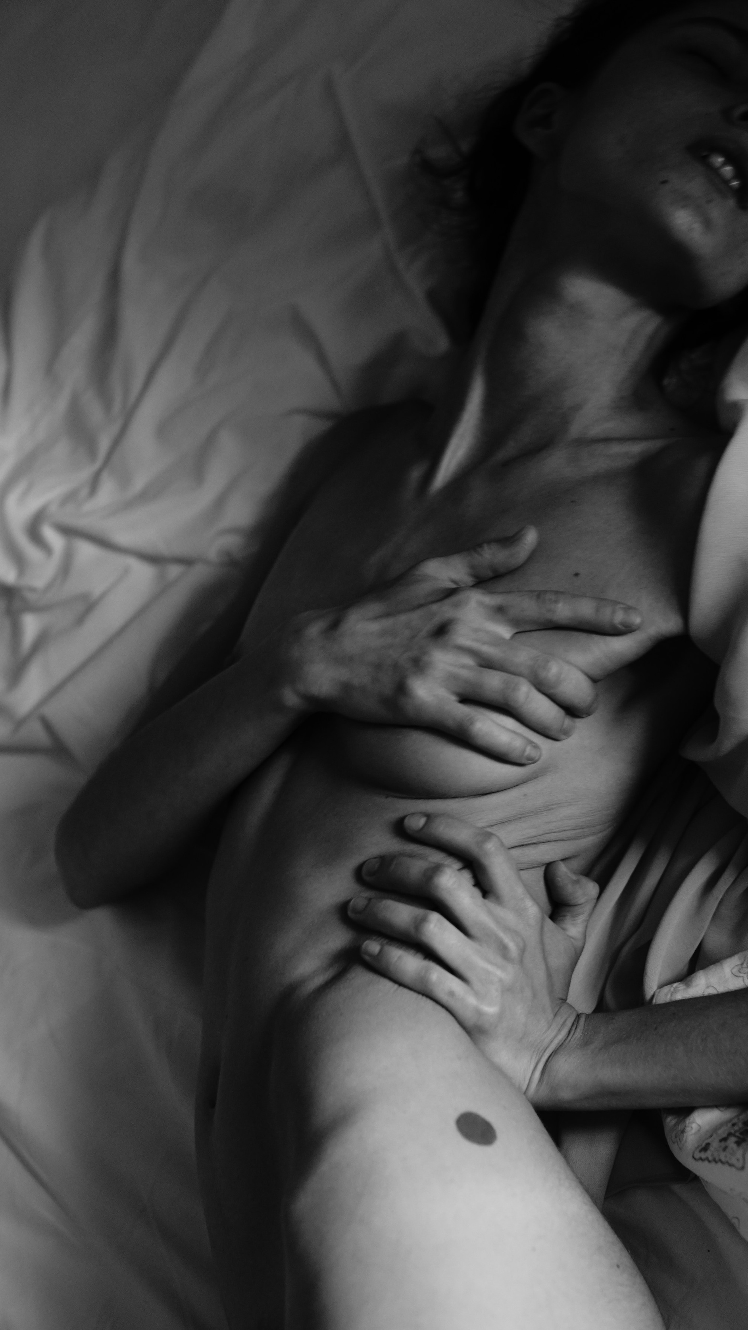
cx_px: 478
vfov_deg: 34.8
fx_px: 2116
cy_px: 751
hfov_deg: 20.0
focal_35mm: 60
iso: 1250
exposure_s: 1/80
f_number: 2.5
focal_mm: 50
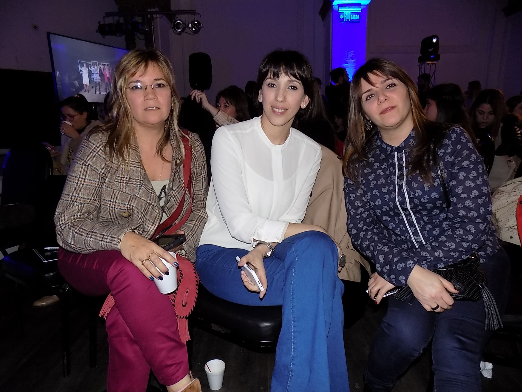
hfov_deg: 73.9
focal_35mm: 23
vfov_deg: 58.9
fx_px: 347
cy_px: 196
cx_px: 261
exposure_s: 1/30
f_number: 3.1
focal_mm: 4
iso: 200
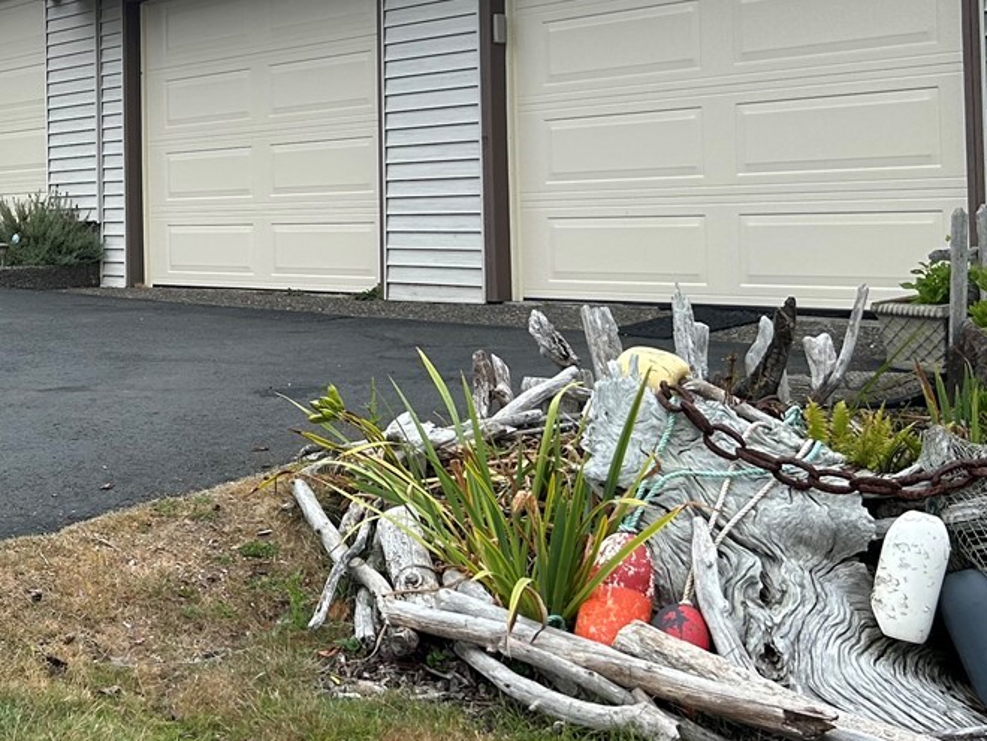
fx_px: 1796
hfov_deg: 28.2
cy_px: 199
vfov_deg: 23.1
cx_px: -72
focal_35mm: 63
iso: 50
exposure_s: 1/1224
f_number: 1.5
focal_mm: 5.7
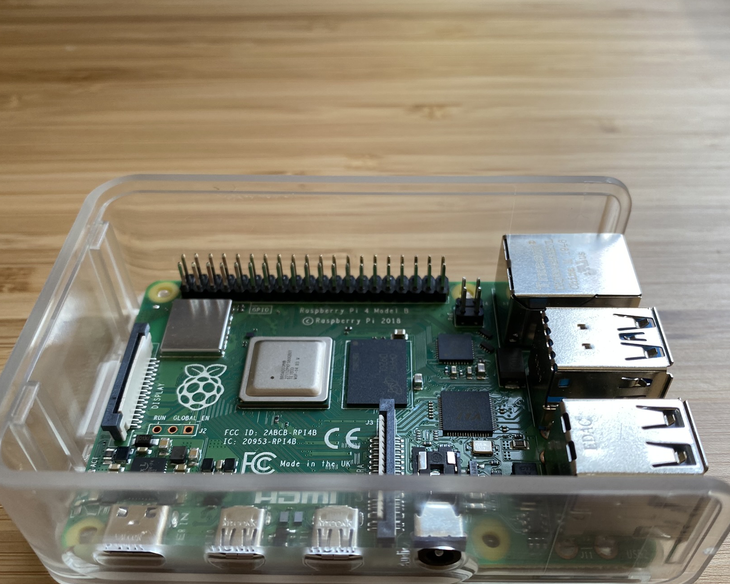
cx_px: 383
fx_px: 691
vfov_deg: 45.7
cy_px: 333
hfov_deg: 55.6
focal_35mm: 32
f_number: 1.8
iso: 80
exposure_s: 1/100
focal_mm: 4.25
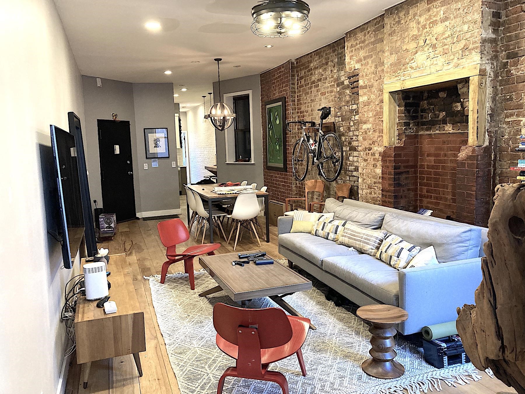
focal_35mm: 28
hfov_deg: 63.4
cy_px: 197
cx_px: 262
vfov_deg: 49.7
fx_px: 425
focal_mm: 3.99
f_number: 1.8
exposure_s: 1/60
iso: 250
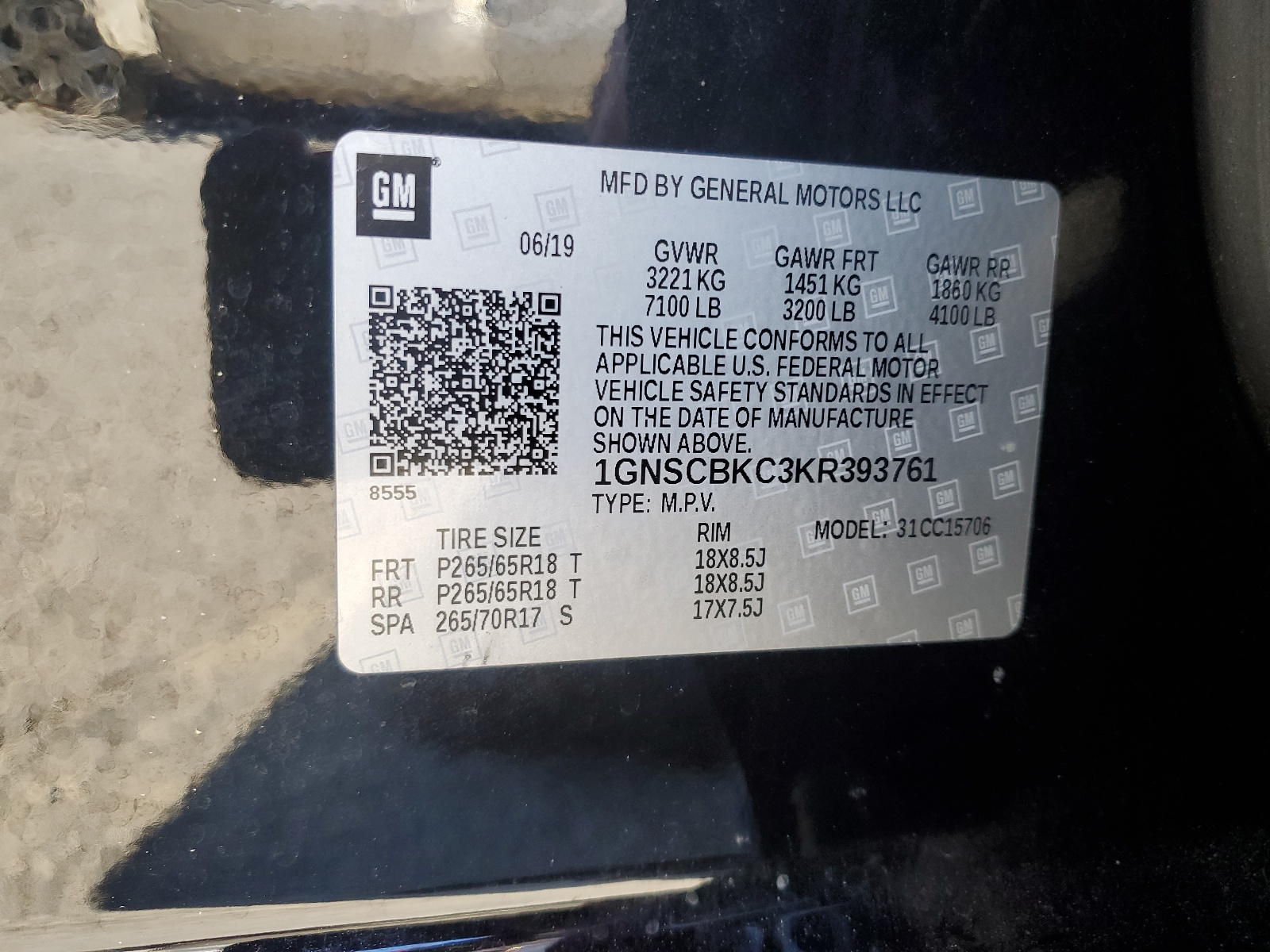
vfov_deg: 53.1
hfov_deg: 67.3
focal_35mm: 26
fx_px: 954
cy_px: 476
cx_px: 635
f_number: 1.5
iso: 74
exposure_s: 1/120
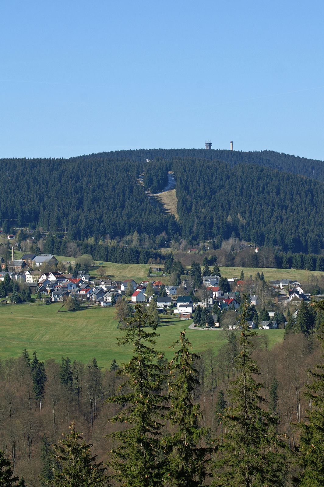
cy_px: 244
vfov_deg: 18.2
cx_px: 162
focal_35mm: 112
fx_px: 1521
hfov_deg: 12.2
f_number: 11
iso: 100
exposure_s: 1/200
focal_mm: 75
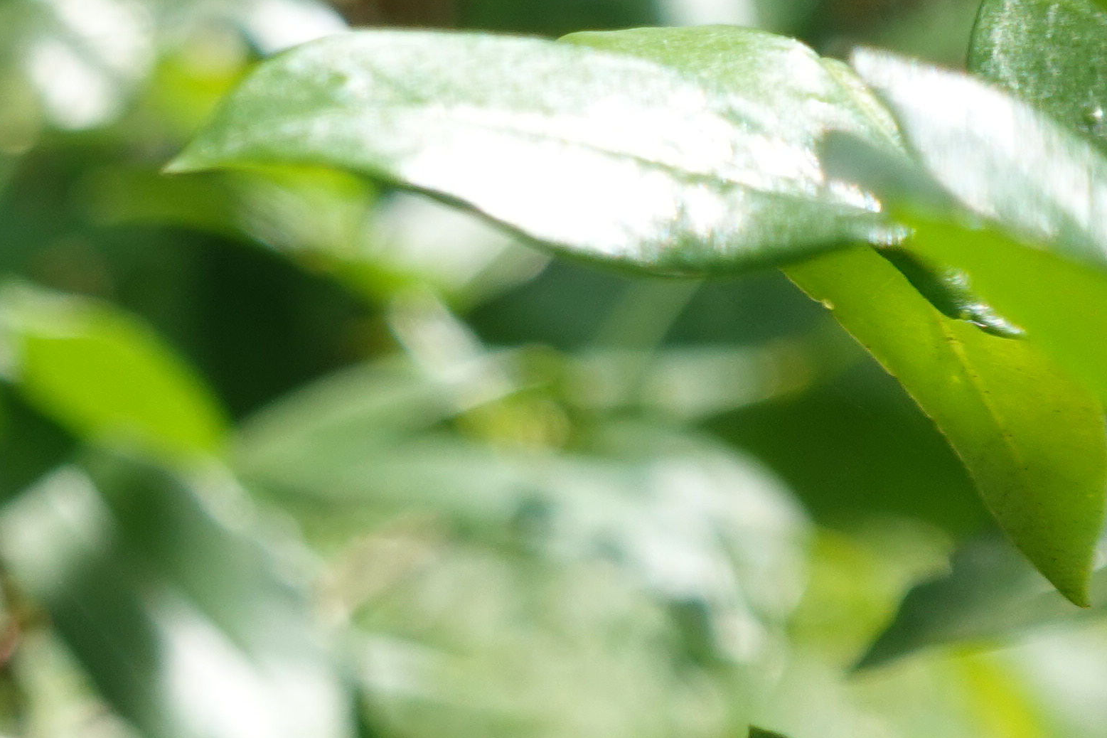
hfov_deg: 8.1
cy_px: 445
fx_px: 7564
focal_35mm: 246
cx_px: -770
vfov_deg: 5.6
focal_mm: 25.7
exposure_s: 1/400
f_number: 5
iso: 200
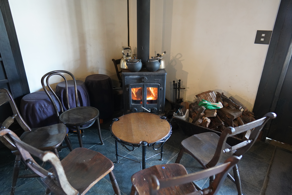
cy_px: 98
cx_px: 146
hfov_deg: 73.7
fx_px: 195
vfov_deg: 53.1
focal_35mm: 24
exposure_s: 1/160
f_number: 2
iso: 3200
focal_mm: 24
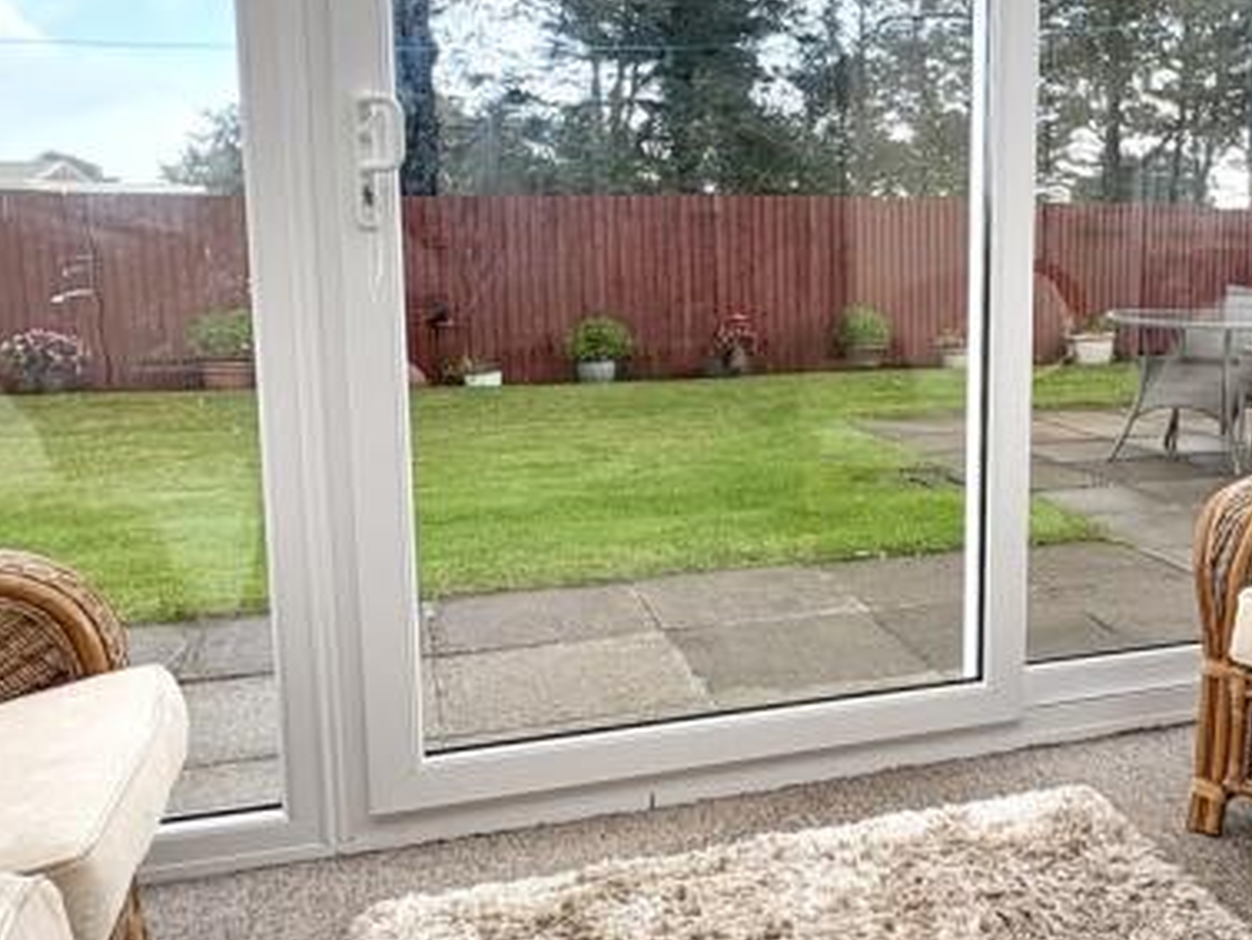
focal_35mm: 38
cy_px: 409
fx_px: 1375
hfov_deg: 46.7
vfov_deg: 37.7
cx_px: 980
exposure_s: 1/164
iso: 64
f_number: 2.2
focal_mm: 2.22
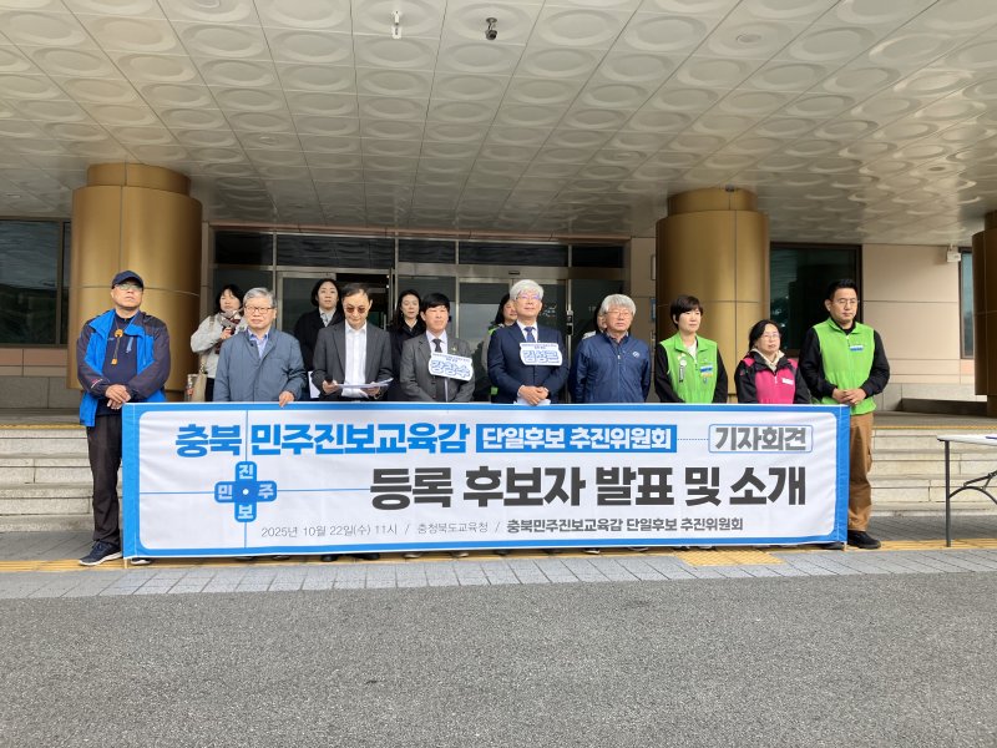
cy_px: 374
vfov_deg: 49.7
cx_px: 498
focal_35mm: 28
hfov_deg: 63.4
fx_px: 806
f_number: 1.8
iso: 32
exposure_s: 1/759
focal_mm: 3.99
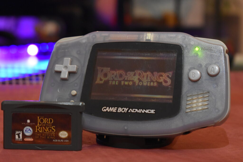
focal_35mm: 82
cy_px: 81
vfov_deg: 16.6
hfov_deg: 24.6
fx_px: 557
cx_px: 122
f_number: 5.6
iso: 3200
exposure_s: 1/13
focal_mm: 55
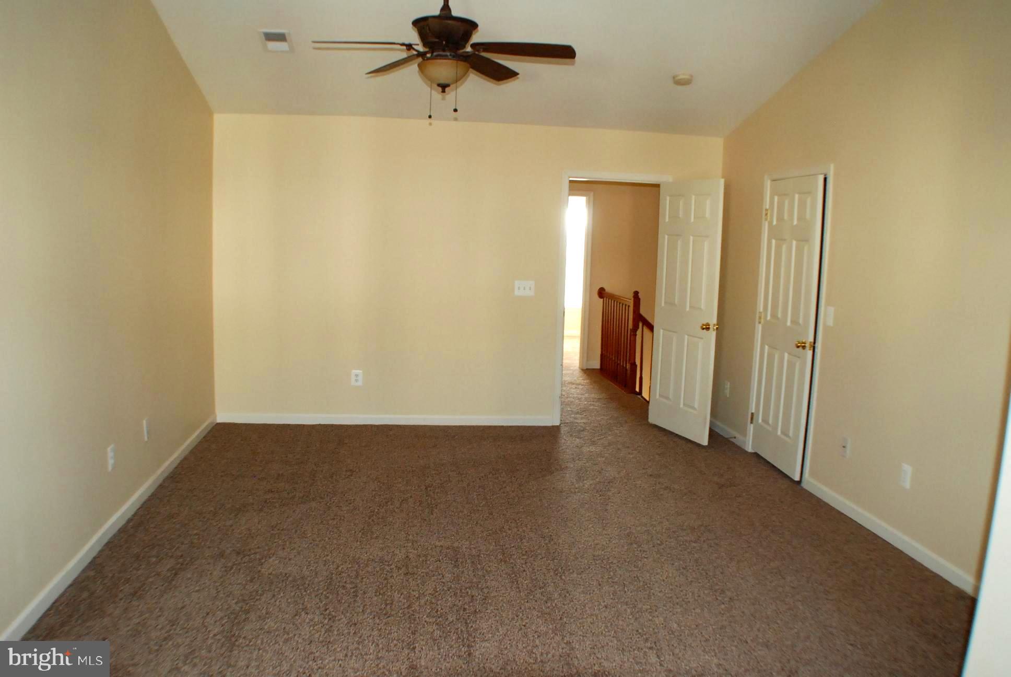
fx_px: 1012
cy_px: 338
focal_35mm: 36
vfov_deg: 37.0
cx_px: 506
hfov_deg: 53.1
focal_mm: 24
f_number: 5
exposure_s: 1/60
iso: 1000
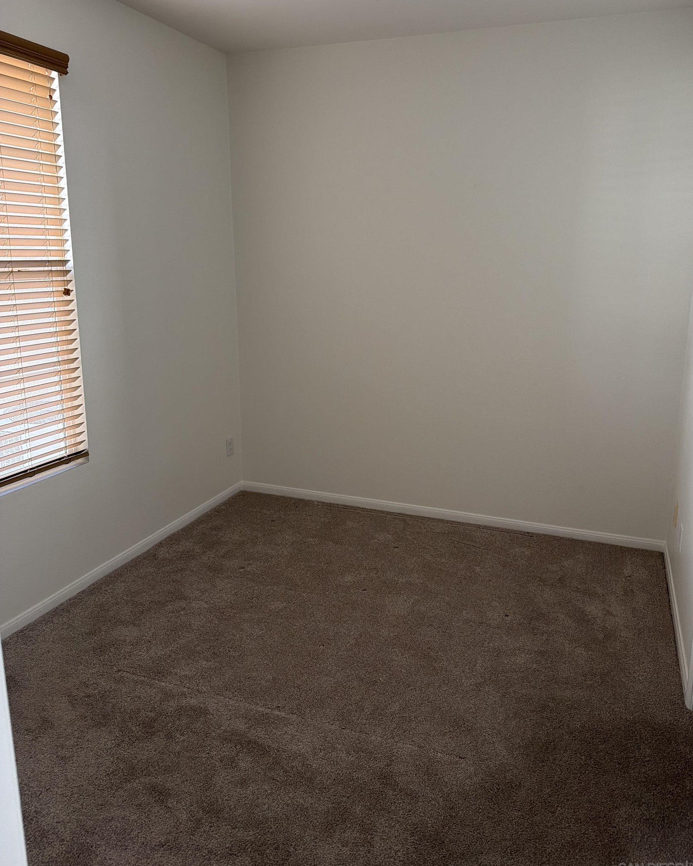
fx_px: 667
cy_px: 396
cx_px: 358
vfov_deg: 65.9
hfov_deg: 54.9
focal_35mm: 26
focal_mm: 6.76
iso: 320
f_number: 1.78
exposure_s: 1/60
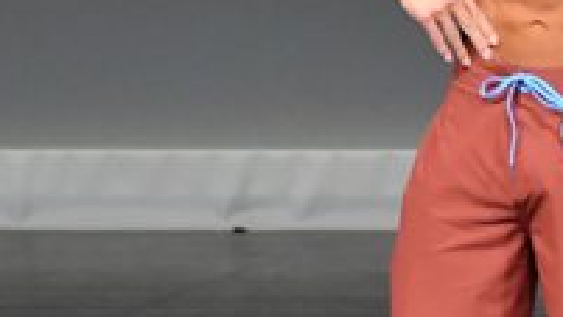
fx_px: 20748
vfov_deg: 0.9
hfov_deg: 1.6
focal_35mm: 1390
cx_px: 738
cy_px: 154
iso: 5000
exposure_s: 1/400
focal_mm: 230
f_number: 5.6
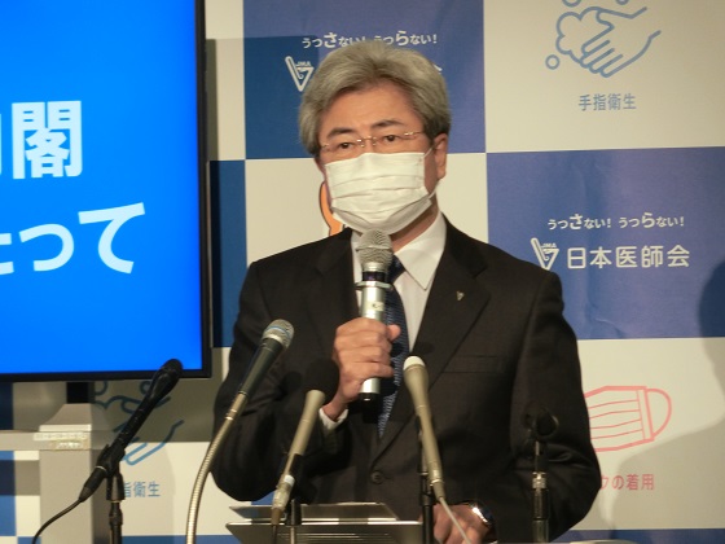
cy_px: 272
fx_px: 7121
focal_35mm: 340
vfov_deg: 4.4
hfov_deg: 5.8
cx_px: 362
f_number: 5.7
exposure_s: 1/30
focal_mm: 60.7
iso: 400
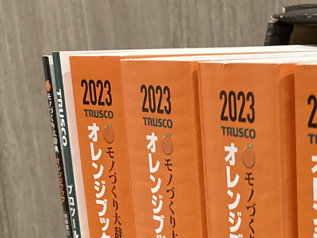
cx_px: 350
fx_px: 888
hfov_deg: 19.4
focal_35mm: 97
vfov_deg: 13.9
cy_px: 398
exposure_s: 1/60
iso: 200
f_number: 1.8
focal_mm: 3.99
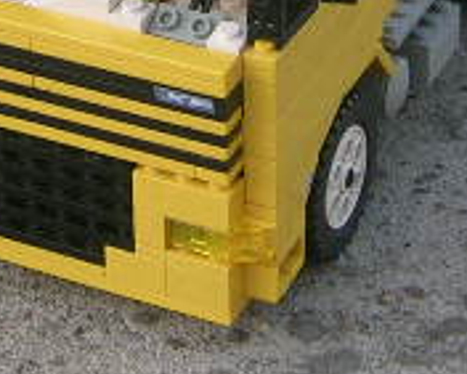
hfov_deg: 13.6
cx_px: 212
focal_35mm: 142
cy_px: -178
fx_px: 1964
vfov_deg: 10.5
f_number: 2.9
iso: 50
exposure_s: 1/214
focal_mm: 6.1
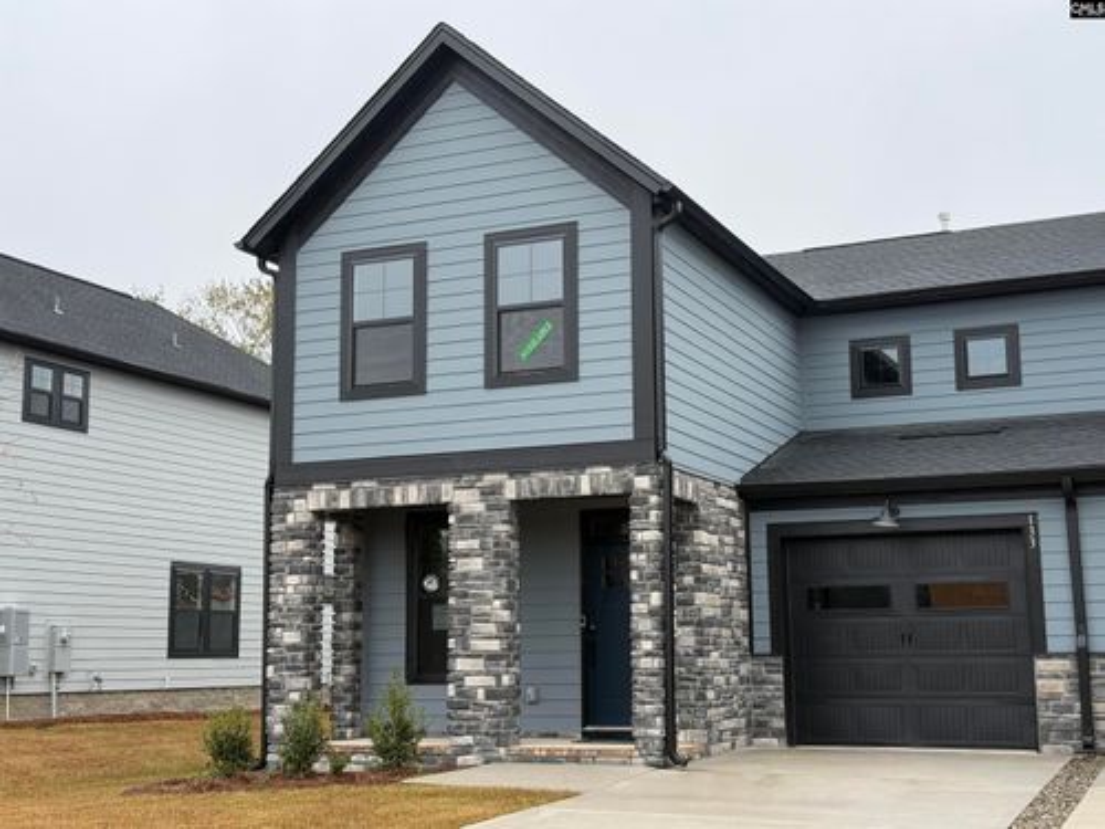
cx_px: 552
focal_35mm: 48
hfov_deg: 39.7
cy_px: 414
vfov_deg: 30.3
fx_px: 1532
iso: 80
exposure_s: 1/802
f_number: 1.78
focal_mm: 6.76
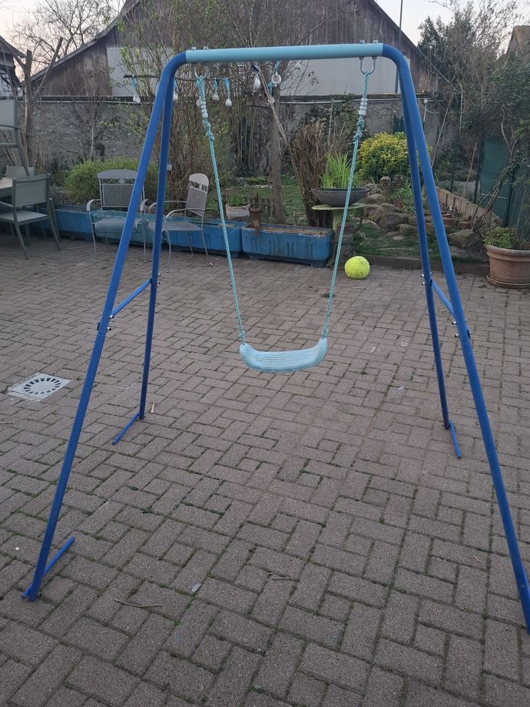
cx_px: 274
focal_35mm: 25
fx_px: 510
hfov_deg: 54.9
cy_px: 337
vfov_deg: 69.4
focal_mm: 5.54
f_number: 1.8
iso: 50
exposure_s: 1/100
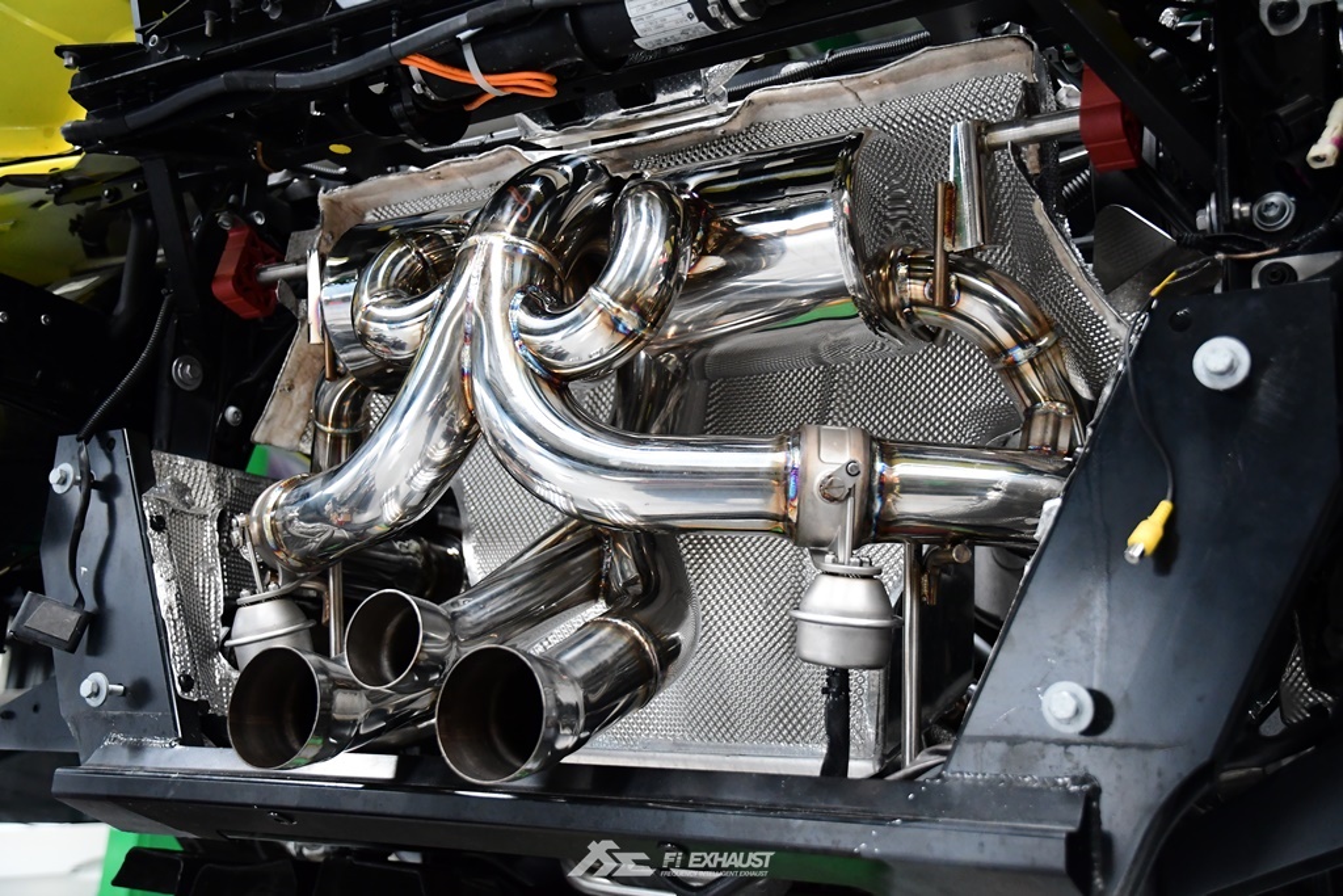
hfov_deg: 49.5
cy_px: 448
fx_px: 1455
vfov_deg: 34.2
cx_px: 672
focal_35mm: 39
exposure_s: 1/250
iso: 2500
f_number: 3
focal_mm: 26
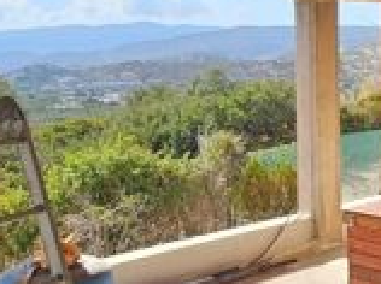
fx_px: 637
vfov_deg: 25.1
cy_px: 99
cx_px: 414
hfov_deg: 30.1
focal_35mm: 58
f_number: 2.2
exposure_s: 1/1087
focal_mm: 2.2
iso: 50
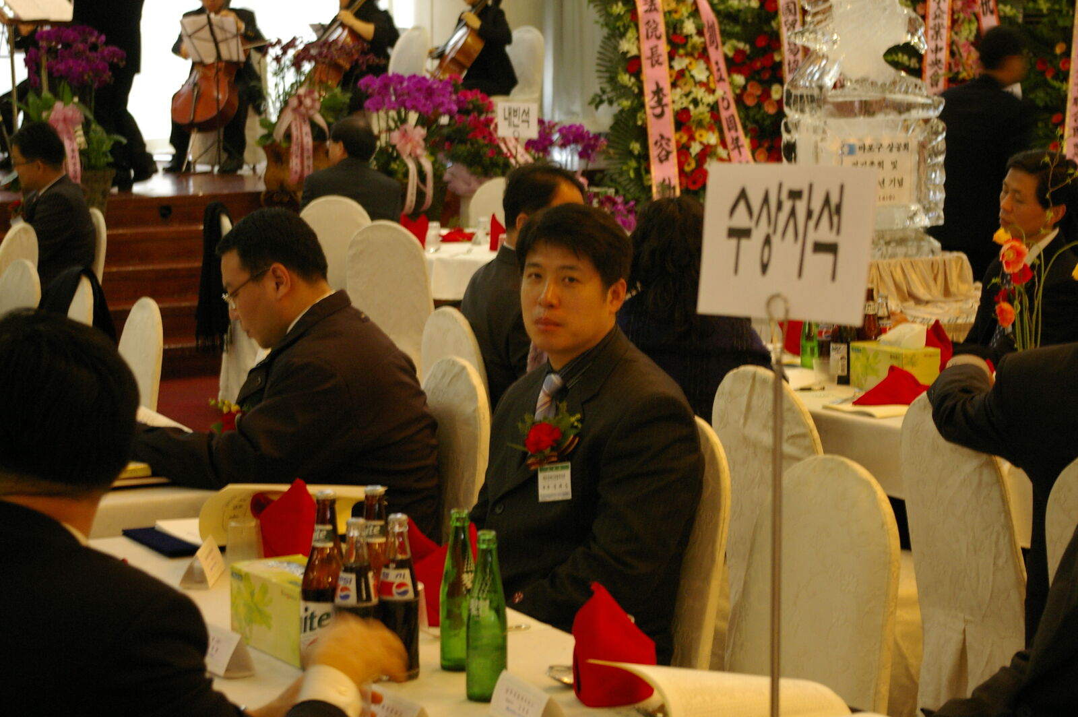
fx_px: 2453
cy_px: 358
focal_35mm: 82
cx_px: 539
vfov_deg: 16.6
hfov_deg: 24.8
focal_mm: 55
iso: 800
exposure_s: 1/15
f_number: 5.6
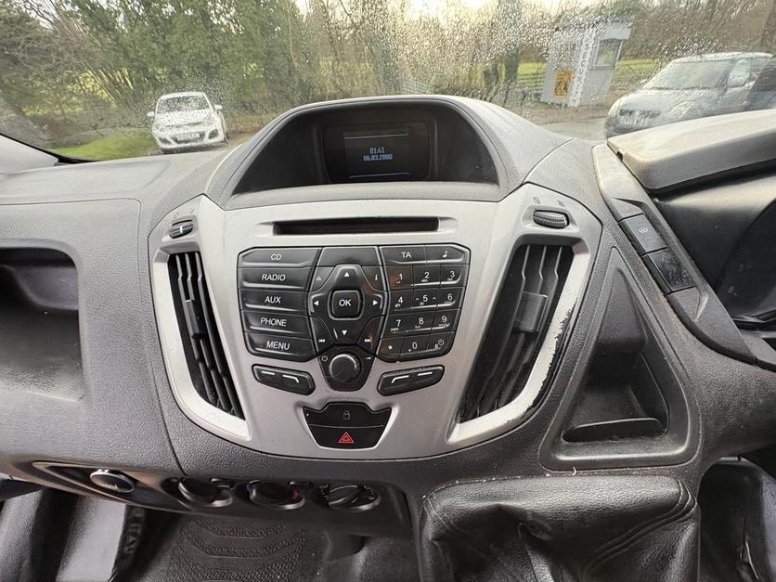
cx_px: 402
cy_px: 304
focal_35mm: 15
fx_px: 336
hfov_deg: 98.1
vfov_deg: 81.7
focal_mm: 2.22
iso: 125
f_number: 2.2
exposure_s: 1/99
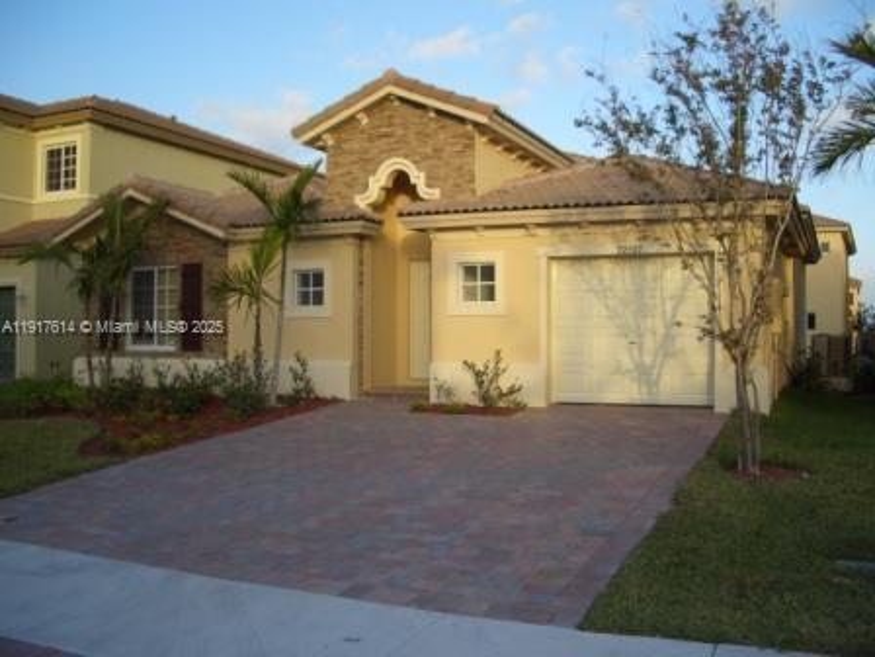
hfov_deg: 52.6
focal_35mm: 35
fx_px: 885
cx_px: 438
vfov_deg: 40.7
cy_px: 328
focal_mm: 5.8
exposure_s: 1/400
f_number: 2.6
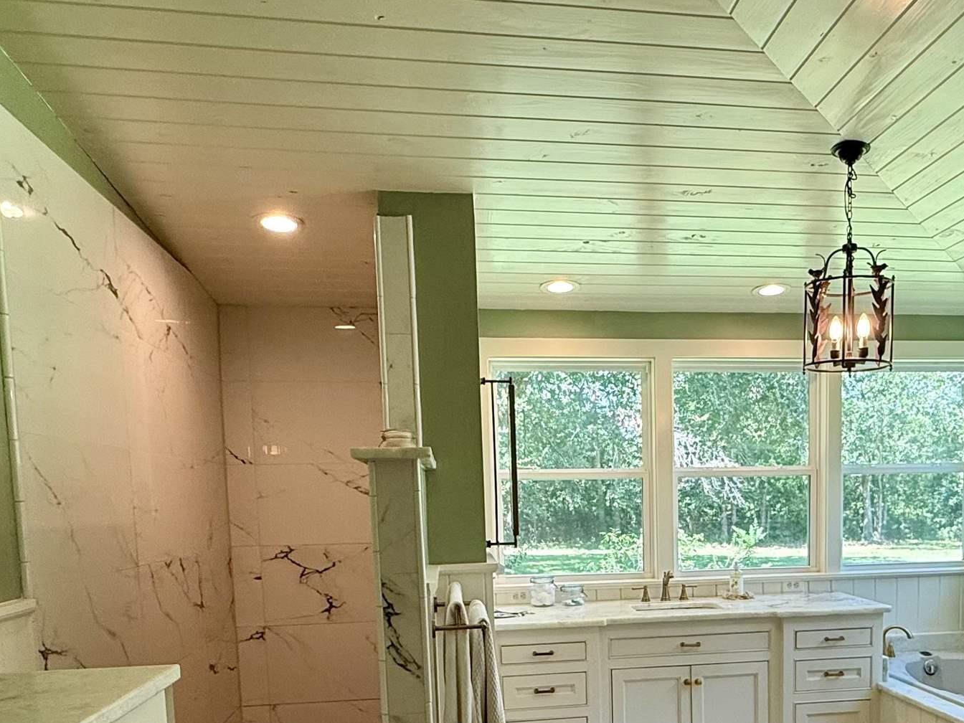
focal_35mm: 32
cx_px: 619
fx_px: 891
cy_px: 595
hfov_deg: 55.9
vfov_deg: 41.9
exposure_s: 1/120
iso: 125
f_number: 2.2
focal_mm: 2.22
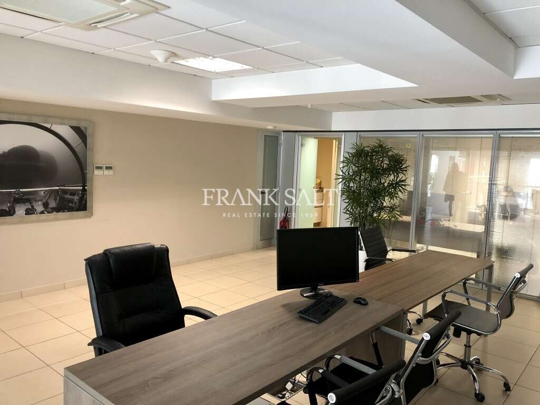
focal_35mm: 28
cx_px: 270
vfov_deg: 49.7
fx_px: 437
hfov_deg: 63.4
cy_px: 202
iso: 64
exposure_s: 1/15
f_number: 1.8
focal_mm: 4
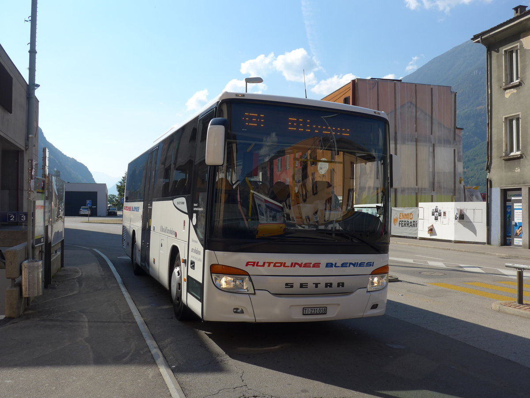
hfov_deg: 54.0
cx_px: 265
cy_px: 199
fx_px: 521
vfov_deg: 41.8
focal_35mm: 34
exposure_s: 1/1600
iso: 80
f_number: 2.8
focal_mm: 7
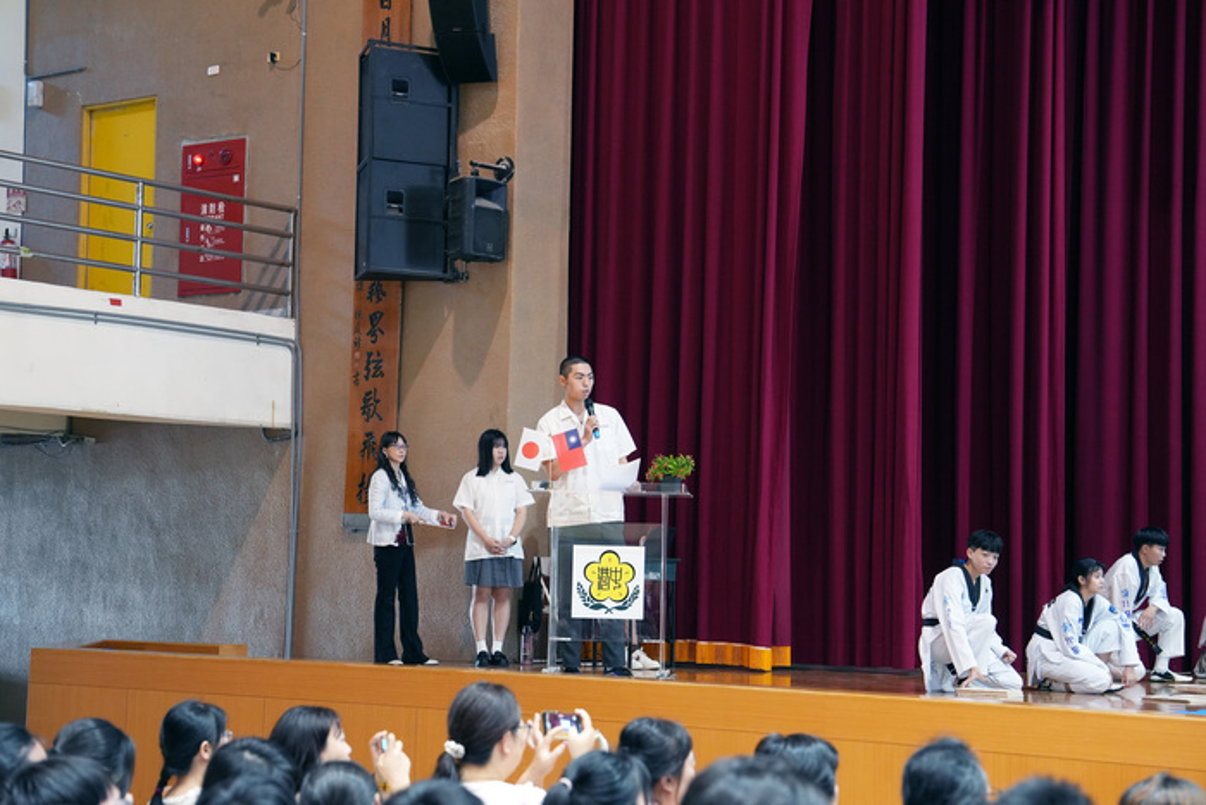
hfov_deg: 28.8
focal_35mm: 70
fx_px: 2345
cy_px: 402
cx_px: 603
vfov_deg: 19.5
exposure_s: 1/80
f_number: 4
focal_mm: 70
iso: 3200
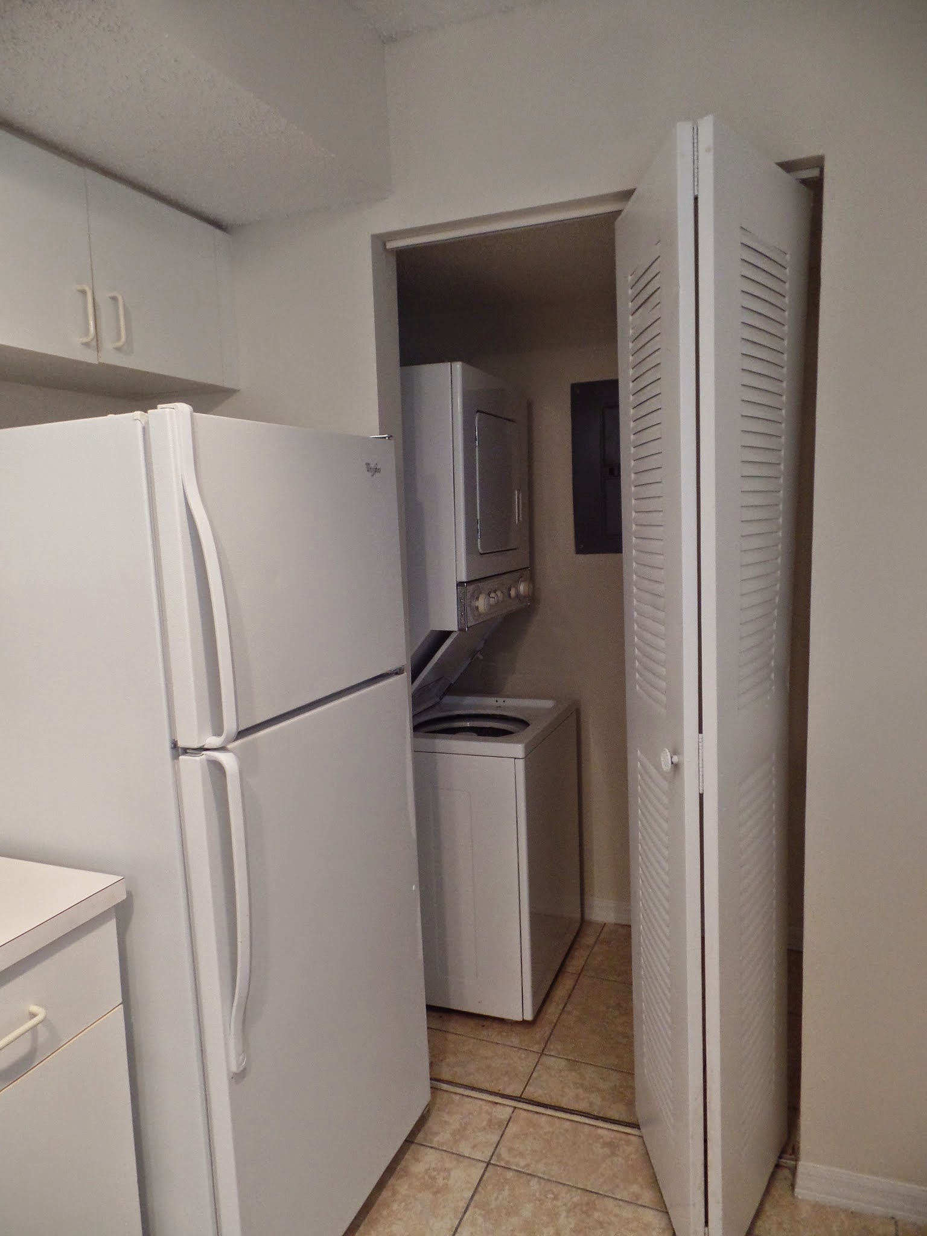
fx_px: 821
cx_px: 464
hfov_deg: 58.9
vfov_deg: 73.9
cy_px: 618
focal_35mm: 23
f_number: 2.8
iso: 240
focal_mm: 4.1
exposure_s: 1/30
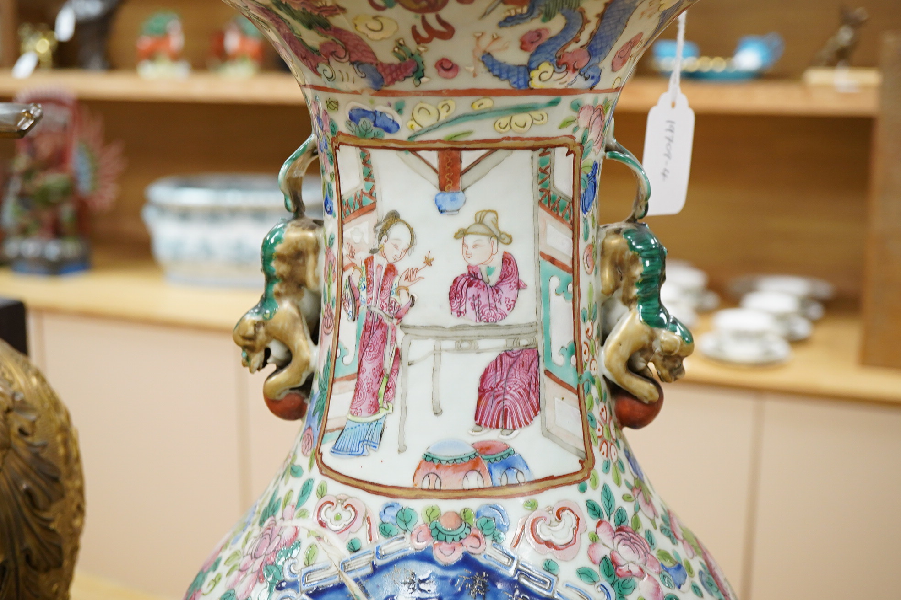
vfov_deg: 29.9
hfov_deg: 43.6
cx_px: 450
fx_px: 1126
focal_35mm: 45
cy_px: 300
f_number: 7.1
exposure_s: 1/125
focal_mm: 30
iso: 2000
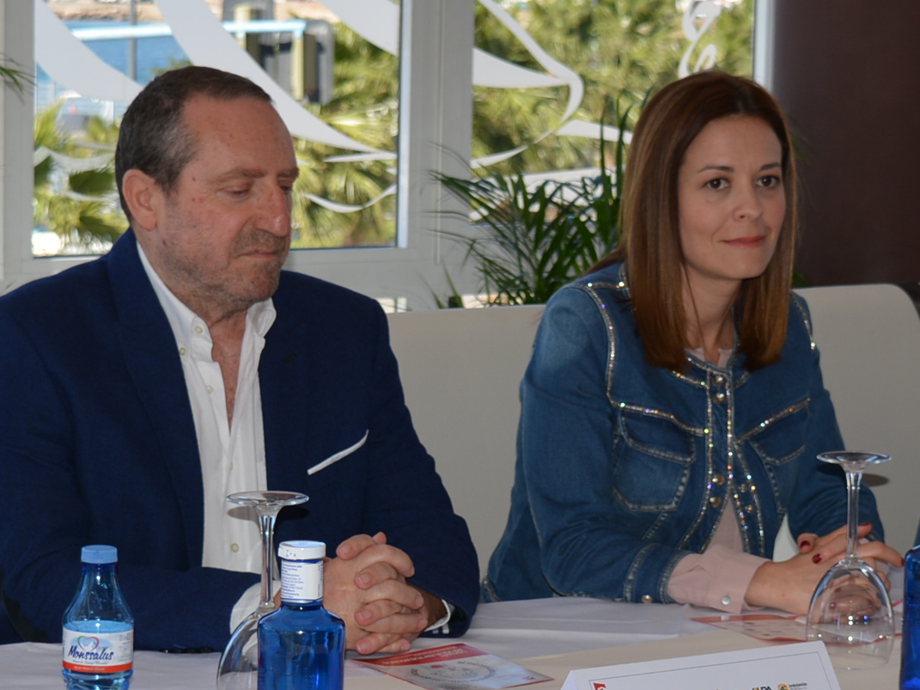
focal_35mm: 129
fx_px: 3428
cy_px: 473
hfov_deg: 15.3
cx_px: 533
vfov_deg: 11.5
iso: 100
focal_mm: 32
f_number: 5
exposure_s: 1/200
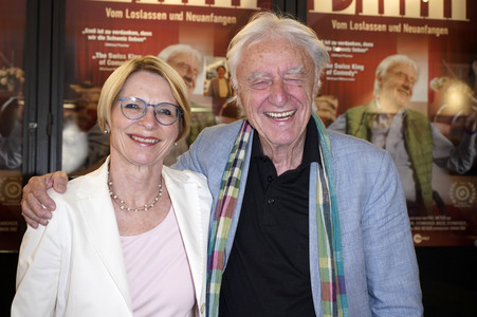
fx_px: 688
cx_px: 238
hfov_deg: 38.2
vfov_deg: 26.0
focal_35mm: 52
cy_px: 158
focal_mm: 52
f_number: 5.6
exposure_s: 1/100
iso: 2000
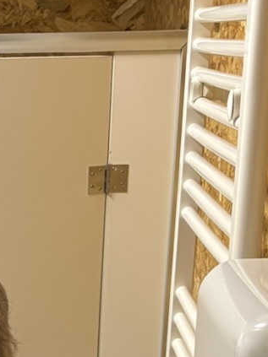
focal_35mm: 126
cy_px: 454
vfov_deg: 15.0
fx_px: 1301
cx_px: -131
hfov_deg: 11.3
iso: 200
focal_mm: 5.96
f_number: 1.6
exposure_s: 1/50
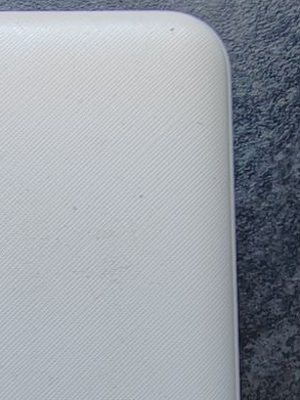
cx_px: 27
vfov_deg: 25.8
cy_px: 454
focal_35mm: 69
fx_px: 798
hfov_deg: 20.8
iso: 250
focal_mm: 2.16
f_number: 2.2
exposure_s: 1/50
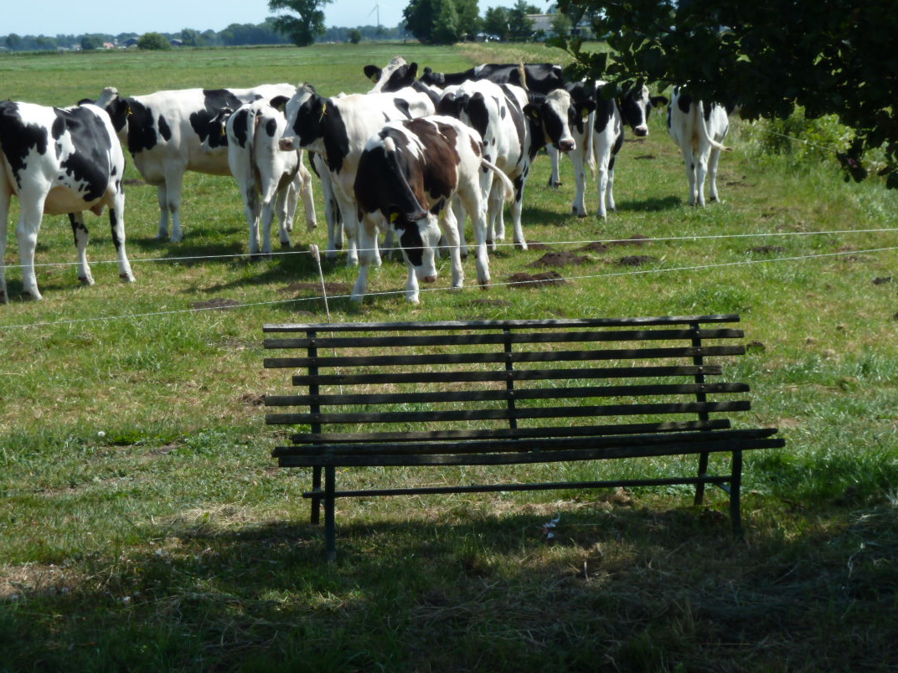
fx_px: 2231
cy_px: 379
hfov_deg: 22.8
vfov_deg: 17.2
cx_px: 439
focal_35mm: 86
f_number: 4.1
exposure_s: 1/400
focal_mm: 11.9
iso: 80
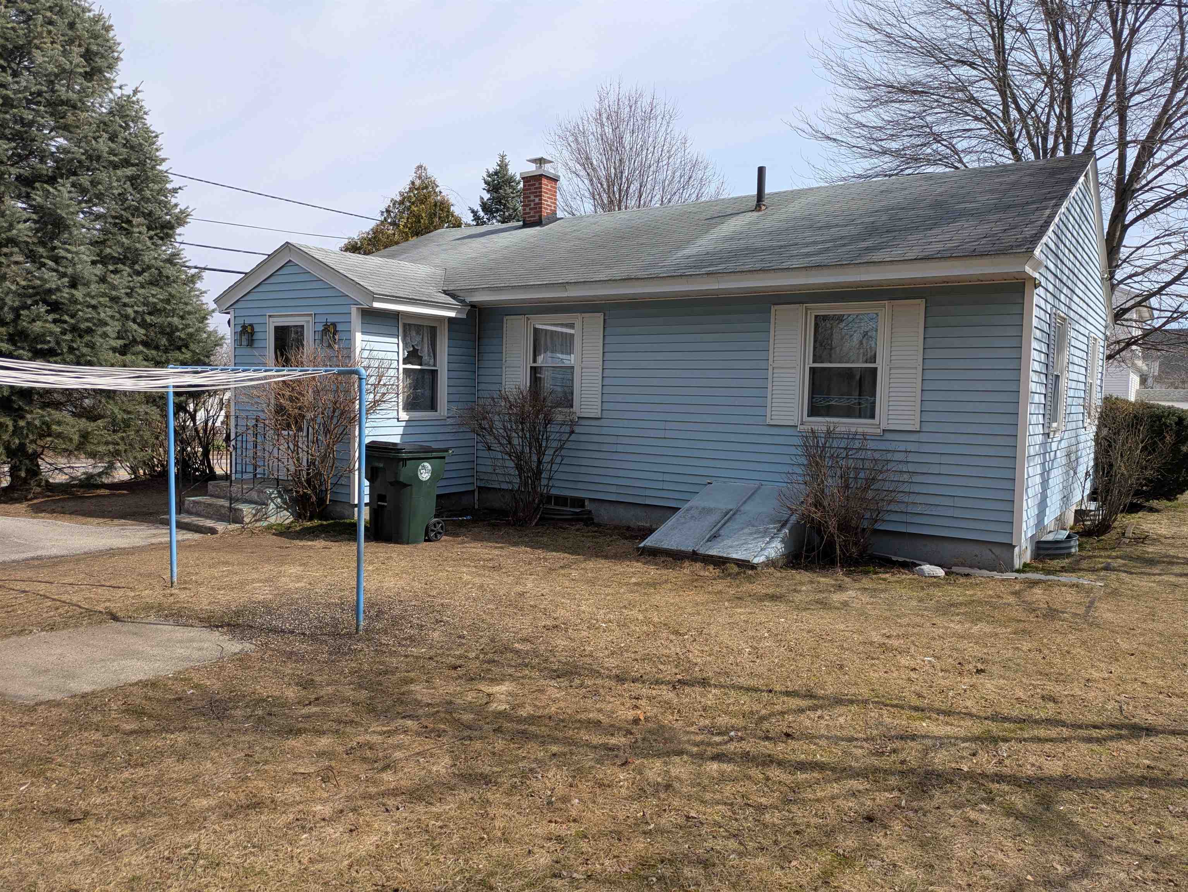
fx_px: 858
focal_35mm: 25
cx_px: 594
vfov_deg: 54.9
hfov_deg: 69.4
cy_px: 446
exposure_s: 1/1821
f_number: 1.89
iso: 51
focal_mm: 5.43
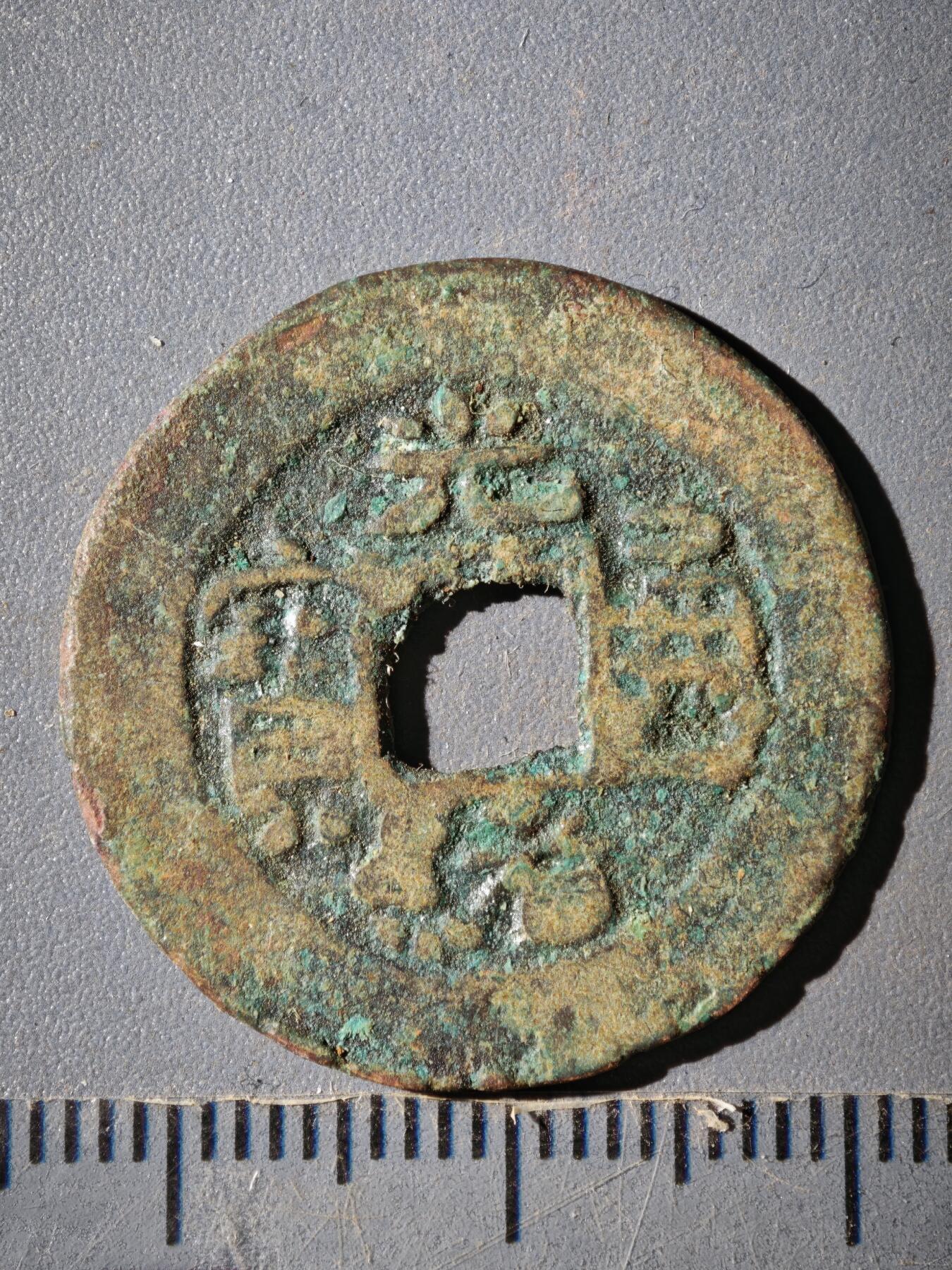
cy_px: 635
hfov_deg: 14.6
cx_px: 476
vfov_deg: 19.4
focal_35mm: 101
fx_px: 3704
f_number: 2
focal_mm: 9
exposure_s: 1/100
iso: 160
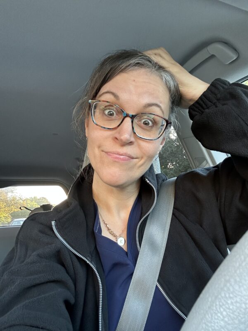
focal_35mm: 30
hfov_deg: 46.8
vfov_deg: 60.0
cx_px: 124
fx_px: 287
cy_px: 166
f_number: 1.9
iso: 80
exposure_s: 1/73
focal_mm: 2.69
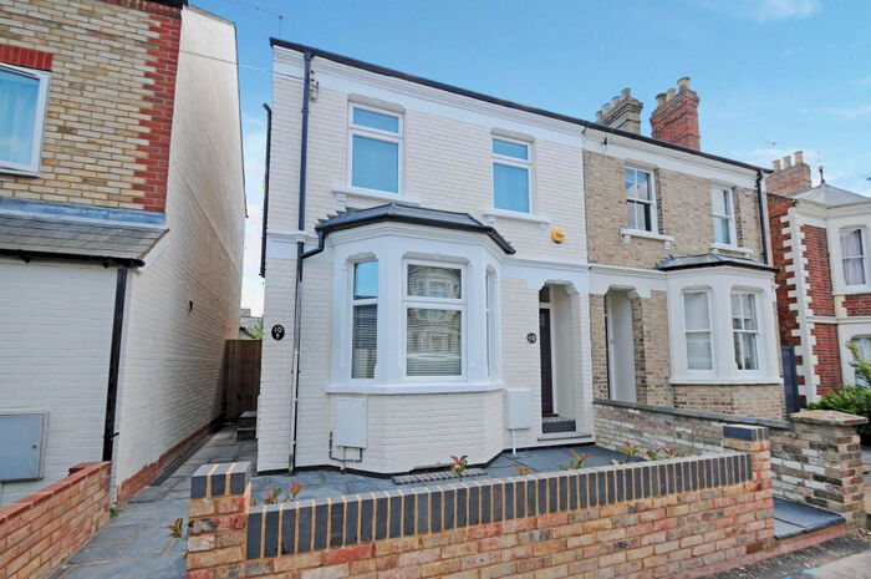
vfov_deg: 77.2
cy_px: 290
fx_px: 362
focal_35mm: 15
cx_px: 436
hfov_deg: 100.5
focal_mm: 10
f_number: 7.1
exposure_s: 1/200
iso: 200
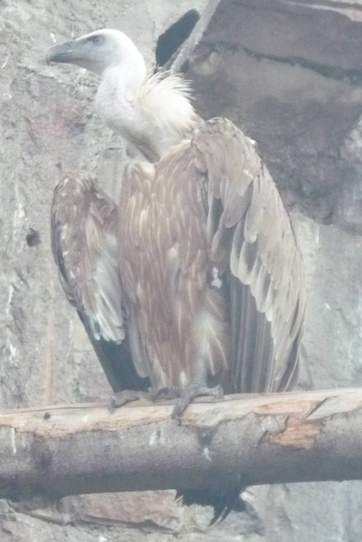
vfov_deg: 10.7
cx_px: 155
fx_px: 2895
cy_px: 300
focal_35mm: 192
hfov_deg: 7.2
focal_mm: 16.5
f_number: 5.1
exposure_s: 1/60
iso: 800
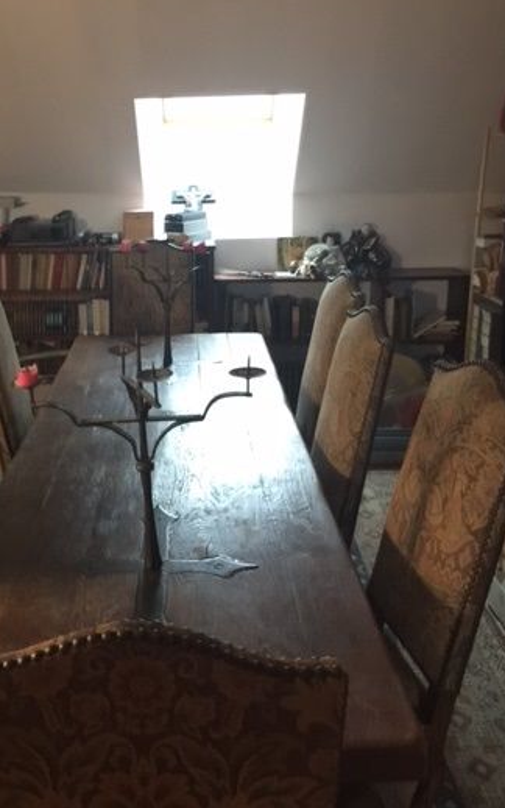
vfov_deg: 51.5
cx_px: 162
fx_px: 836
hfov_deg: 33.3
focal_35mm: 38
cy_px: 385
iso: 160
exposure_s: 1/8
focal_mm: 4.15
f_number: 2.2
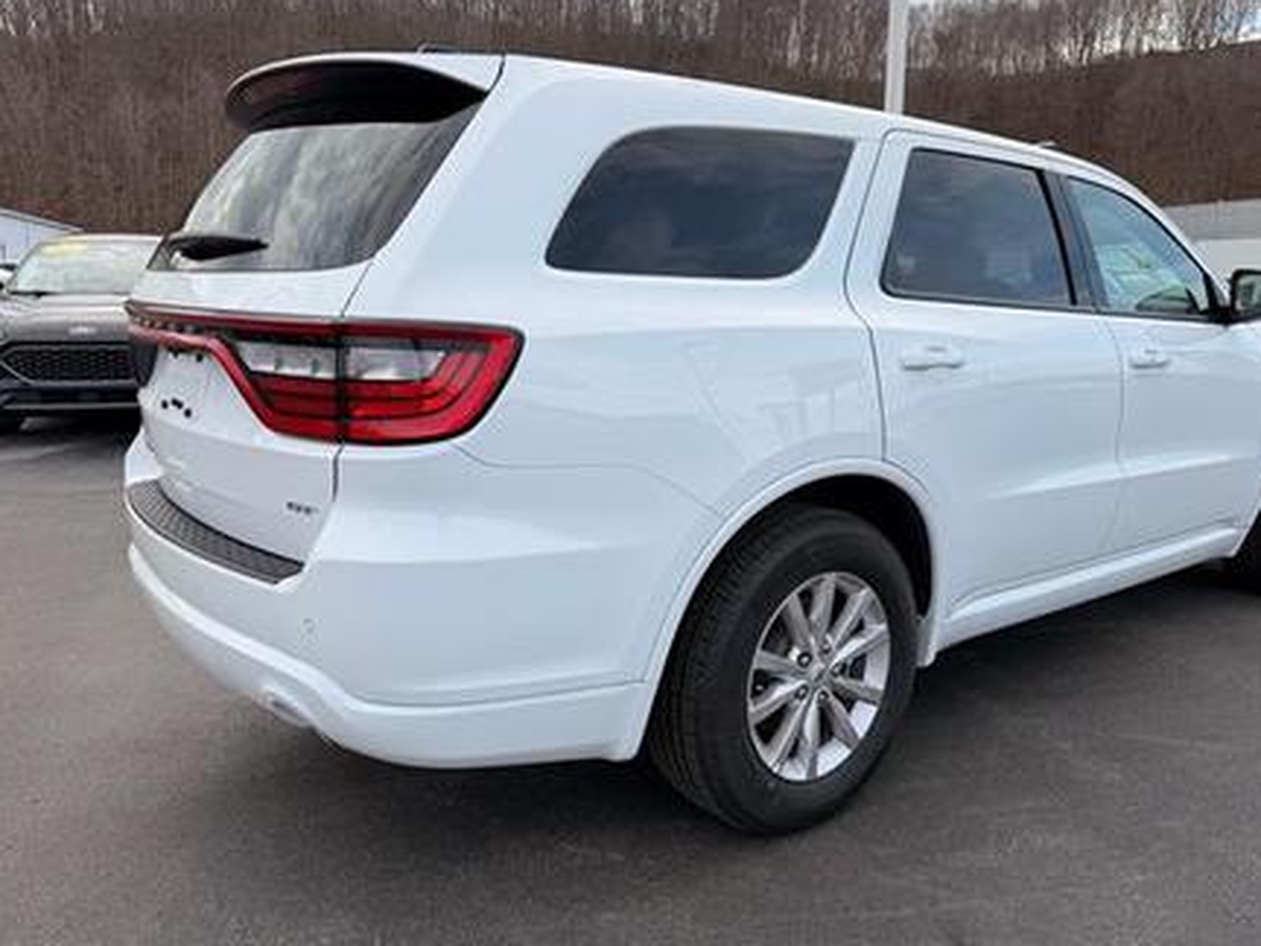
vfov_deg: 49.7
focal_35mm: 28
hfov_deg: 63.2
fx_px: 1020
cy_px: 447
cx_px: 706
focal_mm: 6.76
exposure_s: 1/2525
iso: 80
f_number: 1.78
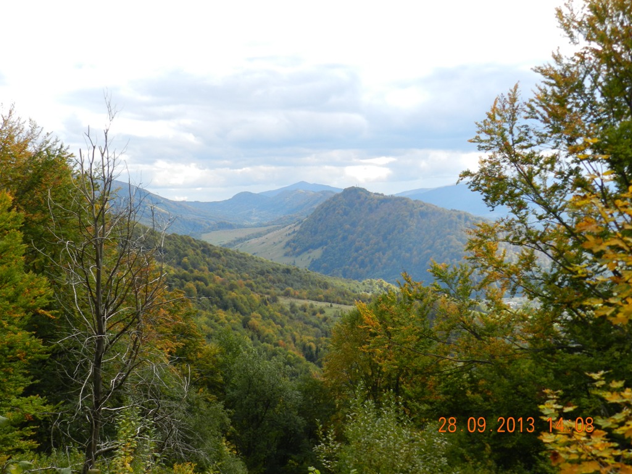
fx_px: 840
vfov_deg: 31.5
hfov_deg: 41.2
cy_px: 237
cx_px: 316
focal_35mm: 46
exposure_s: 1/400
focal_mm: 8.1
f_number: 4.2
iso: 160
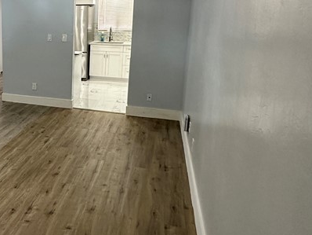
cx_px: 20
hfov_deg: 45.5
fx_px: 325
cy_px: 75
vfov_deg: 39.2
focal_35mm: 36
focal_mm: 2.22
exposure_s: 1/120
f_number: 2.2
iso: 320
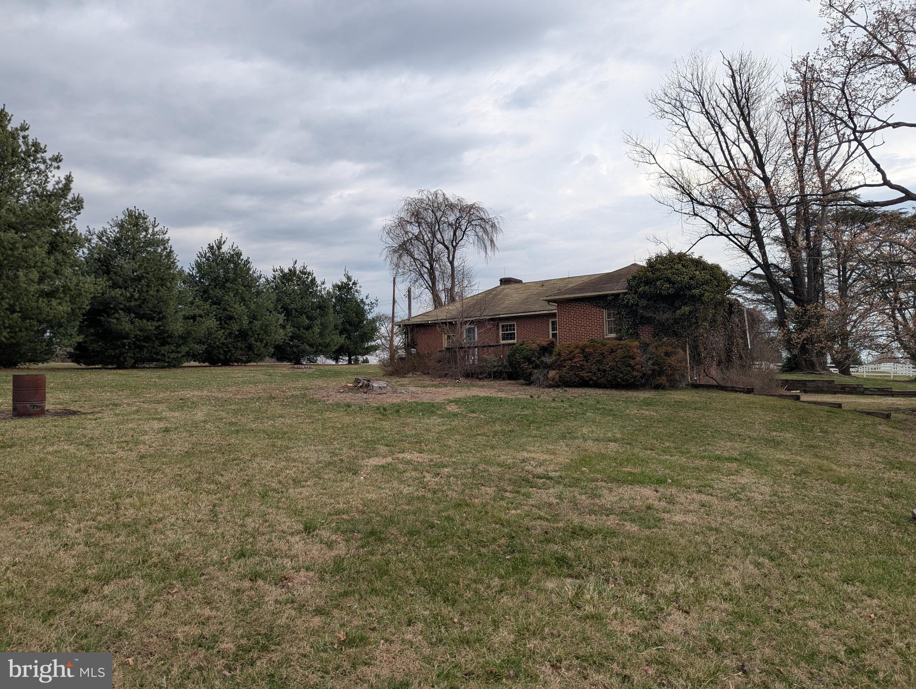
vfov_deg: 56.9
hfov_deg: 71.5
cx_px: 458
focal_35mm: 24
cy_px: 344
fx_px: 636
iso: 45
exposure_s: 1/497
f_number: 1.85
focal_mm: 6.81
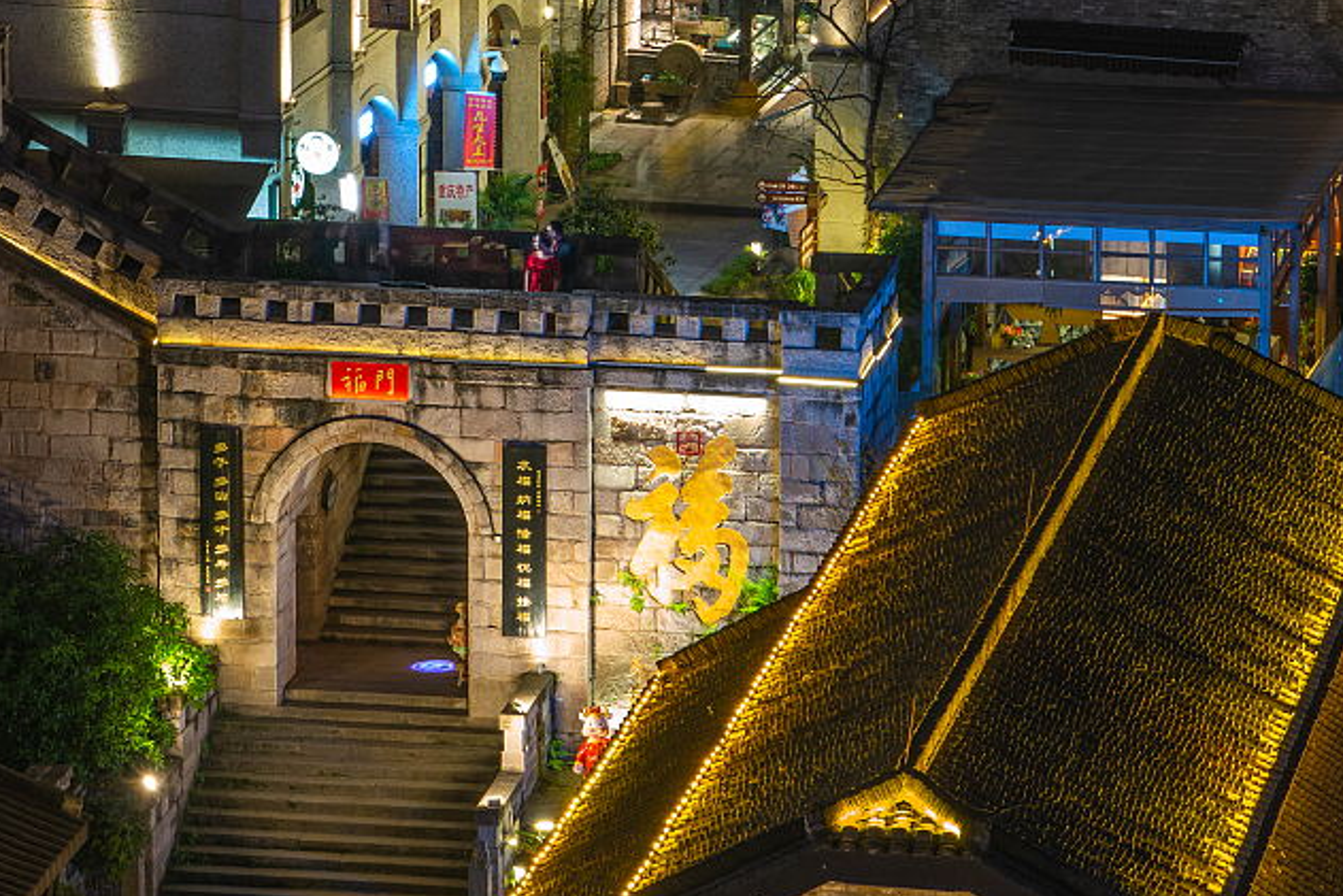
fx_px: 7686
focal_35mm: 206
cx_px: 800
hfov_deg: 10.0
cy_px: 216
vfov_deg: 6.7
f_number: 10
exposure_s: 5
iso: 80
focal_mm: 85
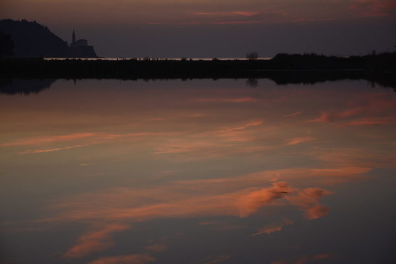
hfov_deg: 20.6
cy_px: 132
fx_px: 1089
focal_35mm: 99
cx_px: 198
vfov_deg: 13.8
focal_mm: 66
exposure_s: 1/125
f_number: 5.6
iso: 280
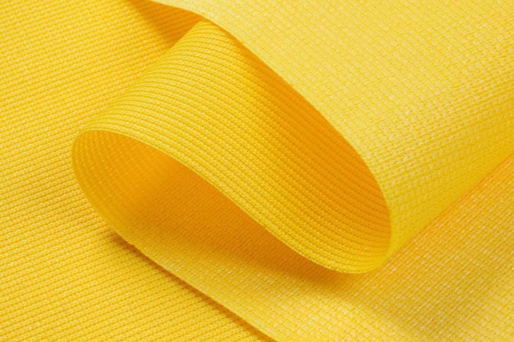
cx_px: 257
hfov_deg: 13.1
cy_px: 171
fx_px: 2246
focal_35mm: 158
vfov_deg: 8.7
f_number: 14
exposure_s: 1/30
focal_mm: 105
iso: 200
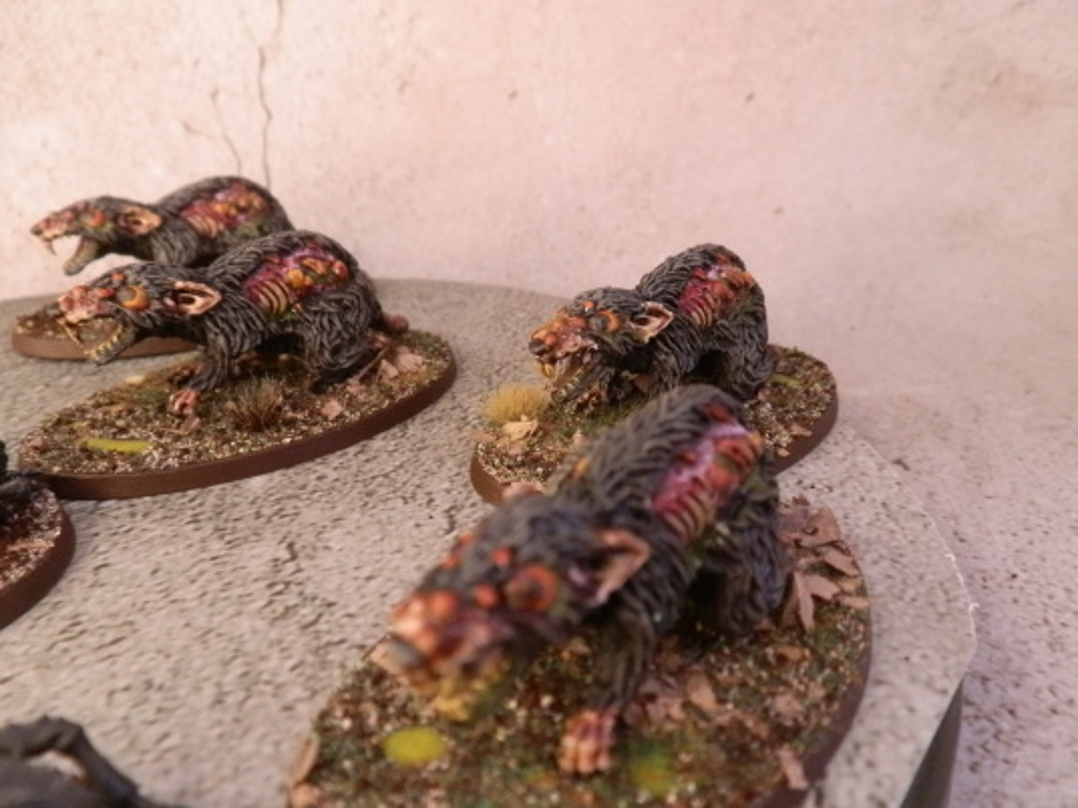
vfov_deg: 49.7
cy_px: 404
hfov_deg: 63.4
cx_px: 539
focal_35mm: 28
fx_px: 872
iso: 400
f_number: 3.1
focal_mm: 5
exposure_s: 1/100
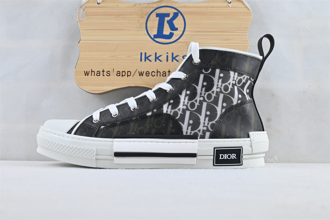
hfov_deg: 48.7
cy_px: 110
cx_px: 165
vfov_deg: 33.6
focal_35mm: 40
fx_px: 364
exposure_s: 1/50
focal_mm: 26.5
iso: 100
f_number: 4.5
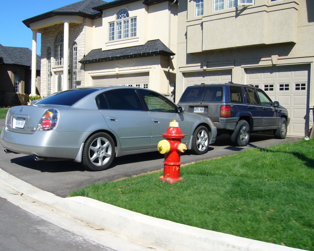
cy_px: 125
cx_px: 145
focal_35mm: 37
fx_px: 344
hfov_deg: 49.0
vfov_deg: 40.1
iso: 64
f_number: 5.6
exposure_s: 1/250
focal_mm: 5.8
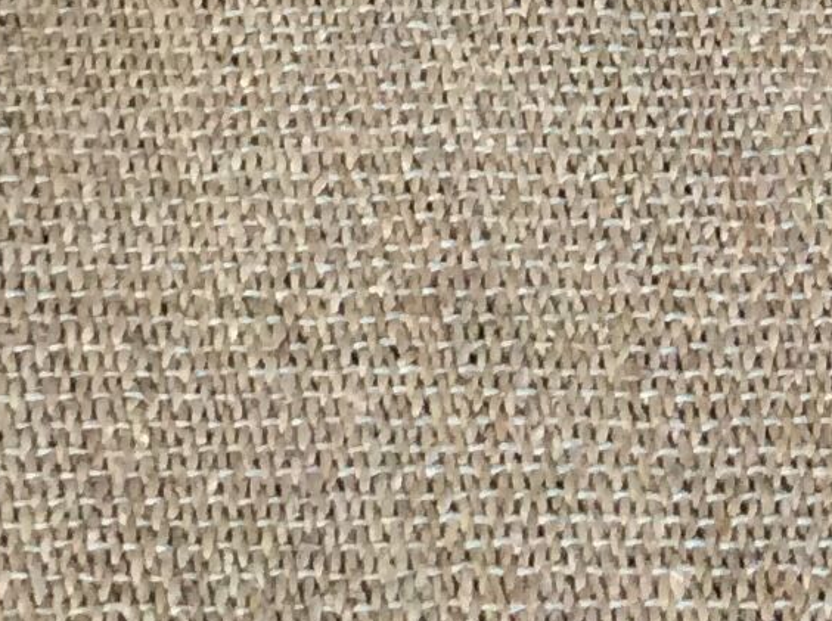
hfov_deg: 12.5
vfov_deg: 9.9
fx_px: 3527
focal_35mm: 147
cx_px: -559
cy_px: -114
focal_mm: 3.3
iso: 200
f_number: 2.4
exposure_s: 1/25
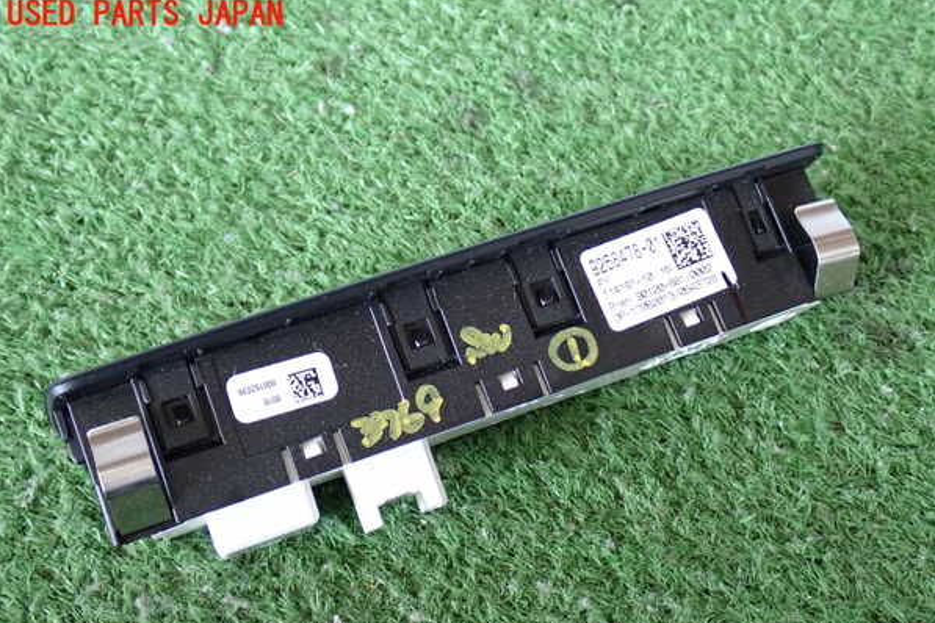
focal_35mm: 46
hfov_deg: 42.7
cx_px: 468
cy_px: 348
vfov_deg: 29.2
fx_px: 1195
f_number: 2.9
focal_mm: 7.84
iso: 500
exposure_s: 1/40
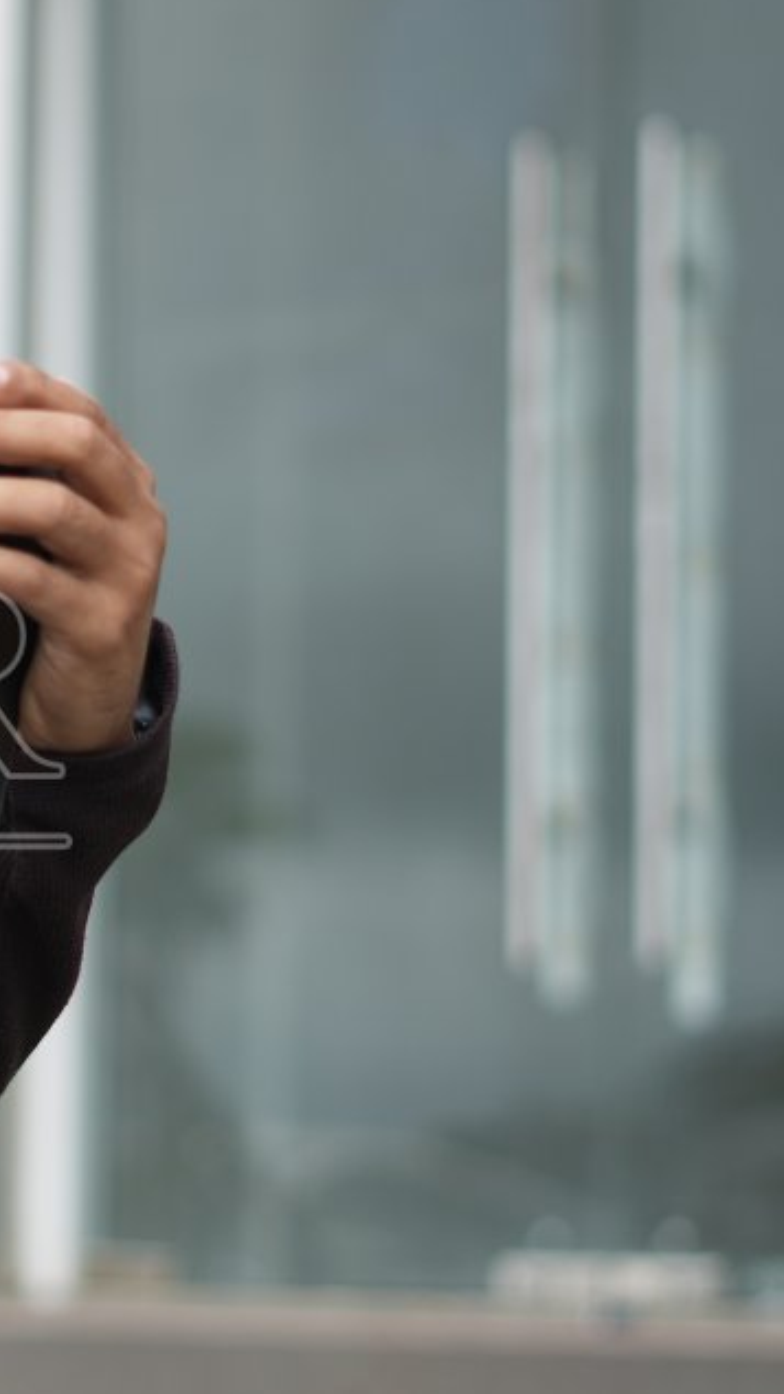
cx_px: -299
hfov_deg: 9.0
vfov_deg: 16.3
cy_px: 734
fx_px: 4880
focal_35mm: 132
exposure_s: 1/2000
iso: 100
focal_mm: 50
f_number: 2
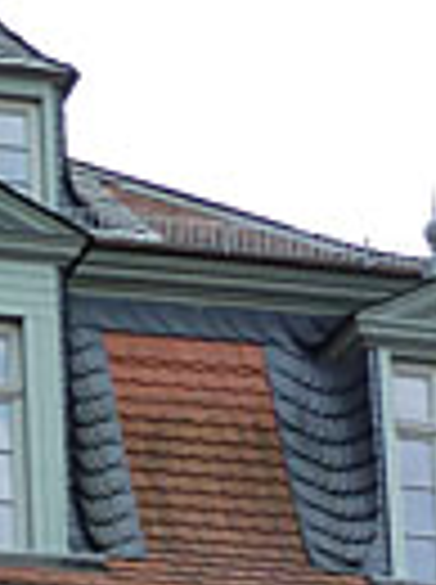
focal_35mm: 171
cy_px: 1125
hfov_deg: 8.5
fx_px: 2881
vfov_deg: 10.7
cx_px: -153
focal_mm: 6.1
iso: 80
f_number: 4
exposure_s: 1/200
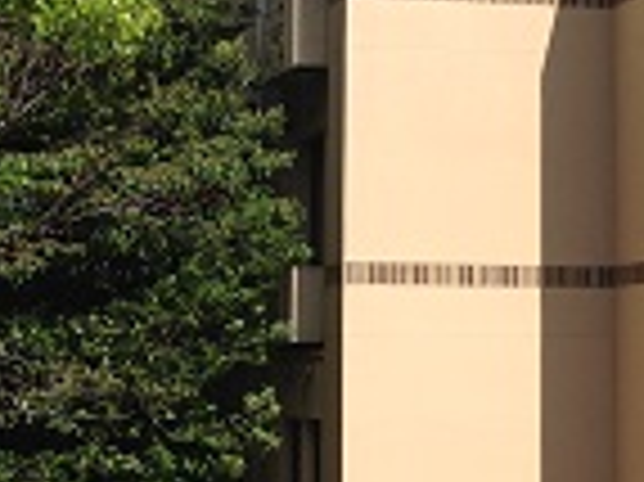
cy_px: 194
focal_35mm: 113
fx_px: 2101
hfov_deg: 17.4
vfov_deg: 13.1
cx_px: 365
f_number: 2.4
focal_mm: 4.12
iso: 50
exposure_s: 1/1695
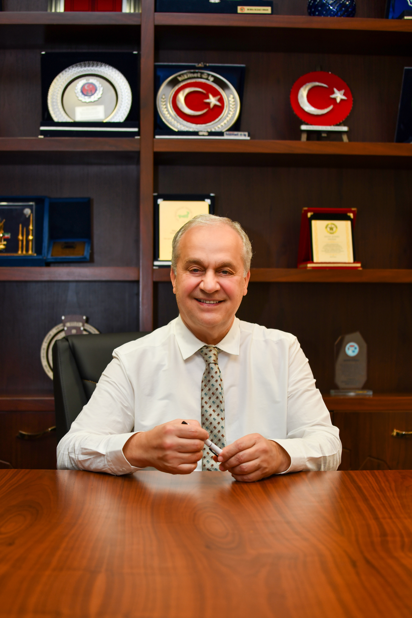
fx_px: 1202
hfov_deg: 19.5
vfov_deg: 28.8
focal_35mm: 70
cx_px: 206
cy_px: 309
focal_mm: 70
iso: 220
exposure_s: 1/80
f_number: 4
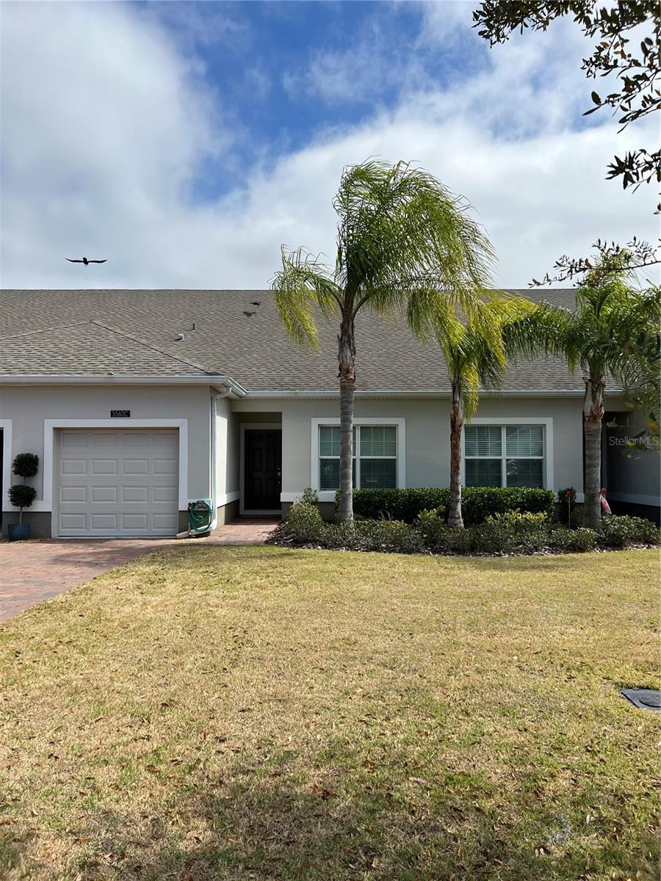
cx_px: 330
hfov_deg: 53.1
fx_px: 662
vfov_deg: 67.3
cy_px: 440
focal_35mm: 26
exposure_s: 1/6211
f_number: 1.5
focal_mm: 5.7
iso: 50
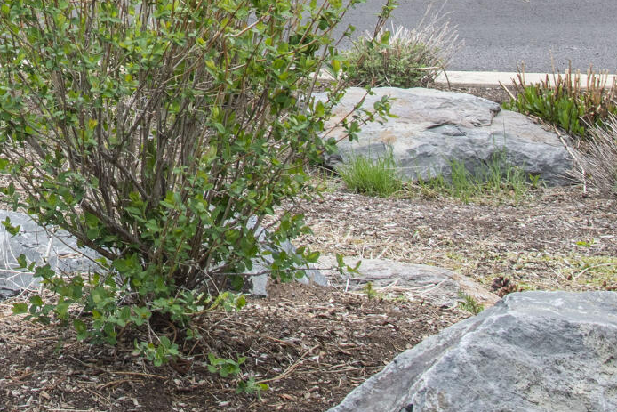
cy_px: -295
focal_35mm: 147
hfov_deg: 13.3
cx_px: -277
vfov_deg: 9.0
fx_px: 2520
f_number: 11
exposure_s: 1/125
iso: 200
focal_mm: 34
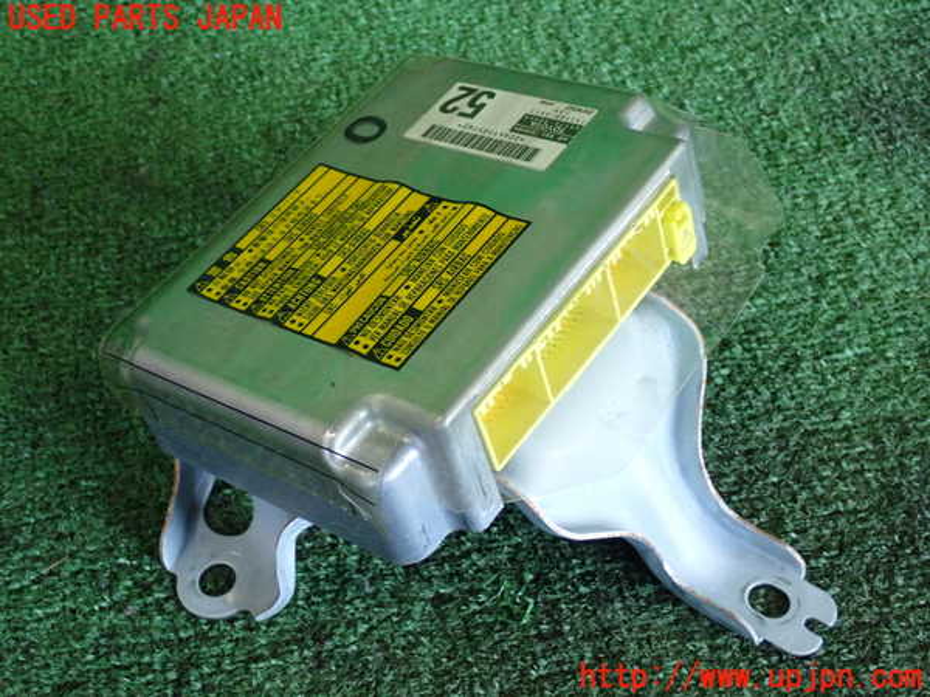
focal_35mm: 50
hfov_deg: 38.2
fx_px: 1343
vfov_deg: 29.1
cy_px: 348
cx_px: 465
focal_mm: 9.01
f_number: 3.2
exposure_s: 1/125
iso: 800
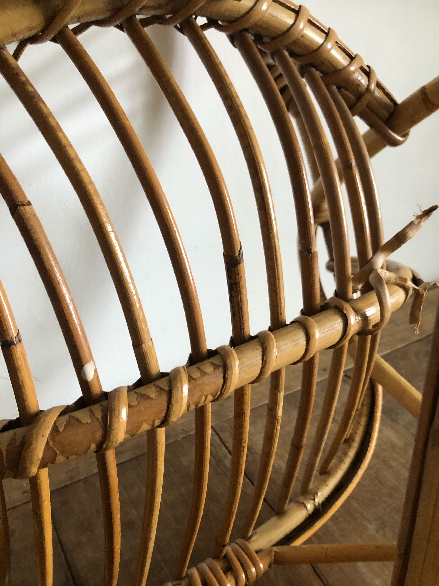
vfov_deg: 63.4
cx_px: 220
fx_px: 473
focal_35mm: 28
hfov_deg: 49.7
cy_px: 293
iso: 64
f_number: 1.8
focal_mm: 3.99
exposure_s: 1/15
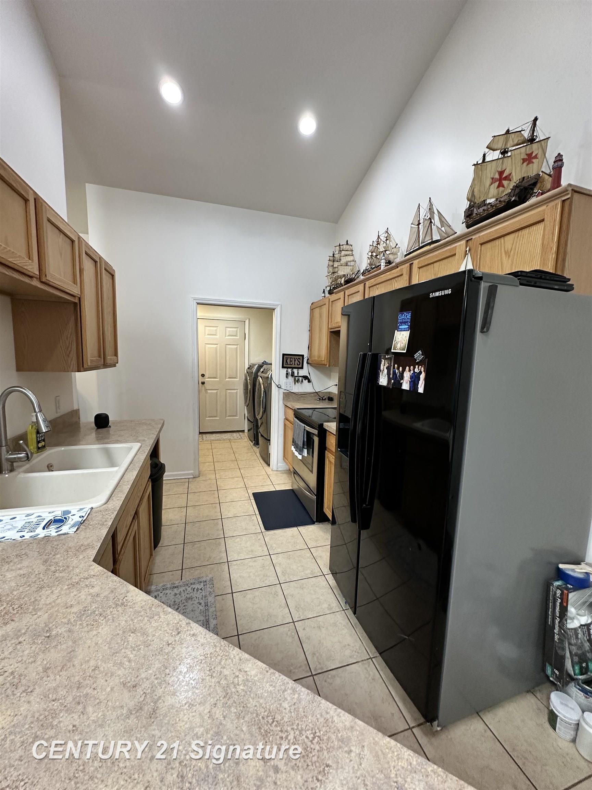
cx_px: 296
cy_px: 395
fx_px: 319
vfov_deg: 102.1
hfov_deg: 85.7
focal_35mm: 14
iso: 160
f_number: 2.2
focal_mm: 2.22
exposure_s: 1/60
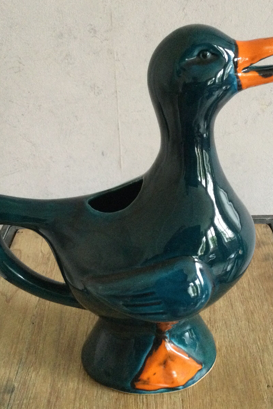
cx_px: 150
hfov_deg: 30.5
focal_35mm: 44
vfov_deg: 44.5
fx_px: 500
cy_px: 204
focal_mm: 3.3
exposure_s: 1/25
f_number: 2.4
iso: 200
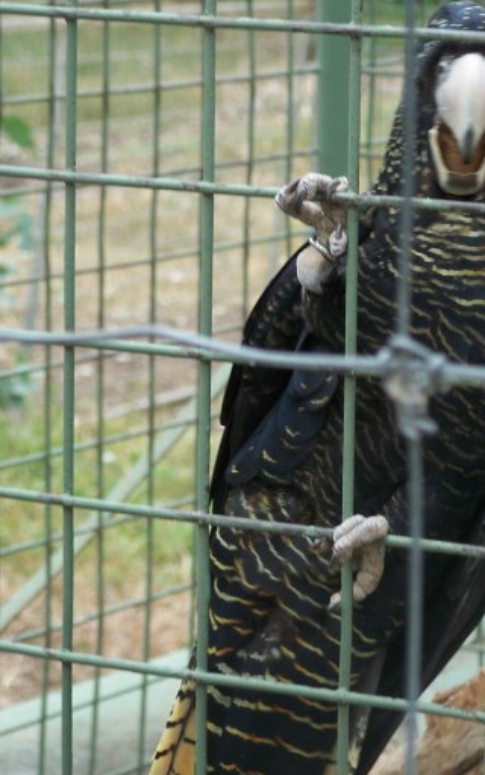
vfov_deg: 11.0
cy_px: 341
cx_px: 473
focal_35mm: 191
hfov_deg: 6.8
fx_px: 4039
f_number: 3.6
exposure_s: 1/160
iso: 80
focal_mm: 23.9
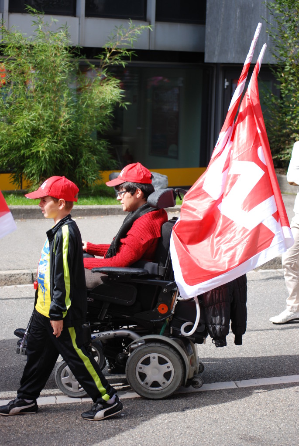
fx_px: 1025
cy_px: 223
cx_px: 150
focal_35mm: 82
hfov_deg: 16.6
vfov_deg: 24.6
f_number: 4
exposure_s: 1/400
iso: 200
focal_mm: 55
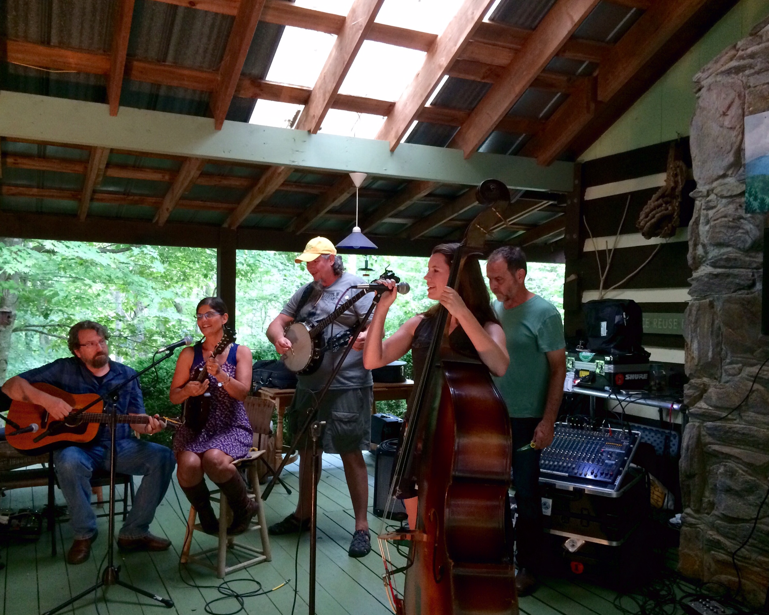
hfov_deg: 57.1
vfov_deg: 47.1
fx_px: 706
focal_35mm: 31
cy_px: 314
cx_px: 364
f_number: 2.2
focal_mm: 4.15
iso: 200
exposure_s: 1/30
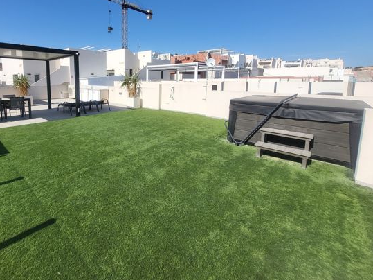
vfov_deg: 73.0
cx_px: 130
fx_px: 183
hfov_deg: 88.4
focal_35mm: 17
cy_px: 100
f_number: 2.2
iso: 32
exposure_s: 1/1445
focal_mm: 1.74
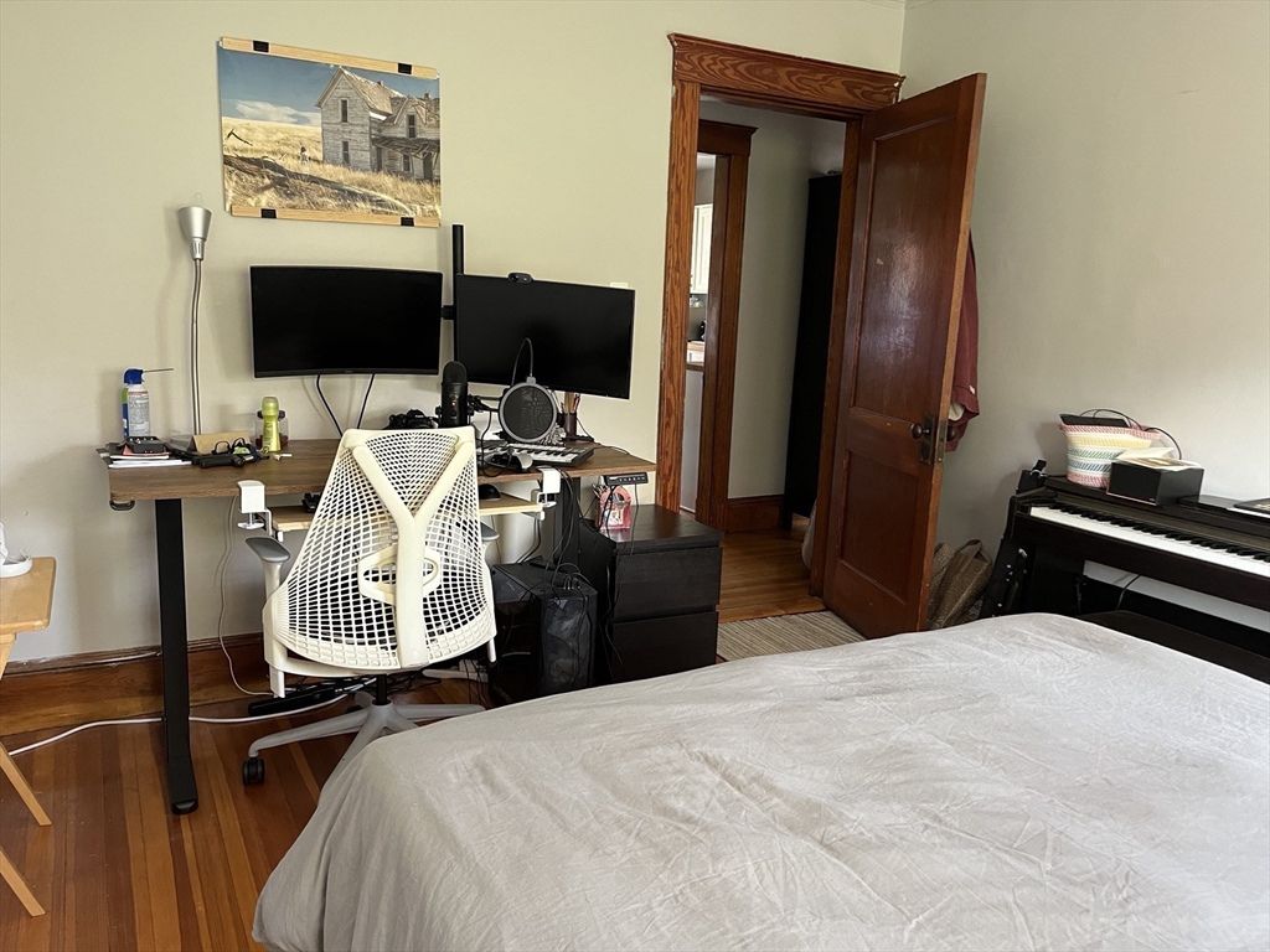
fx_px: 954
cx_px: 635
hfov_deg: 67.3
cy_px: 476
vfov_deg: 53.1
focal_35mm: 26
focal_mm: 5.1
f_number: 1.6
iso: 320
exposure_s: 1/60
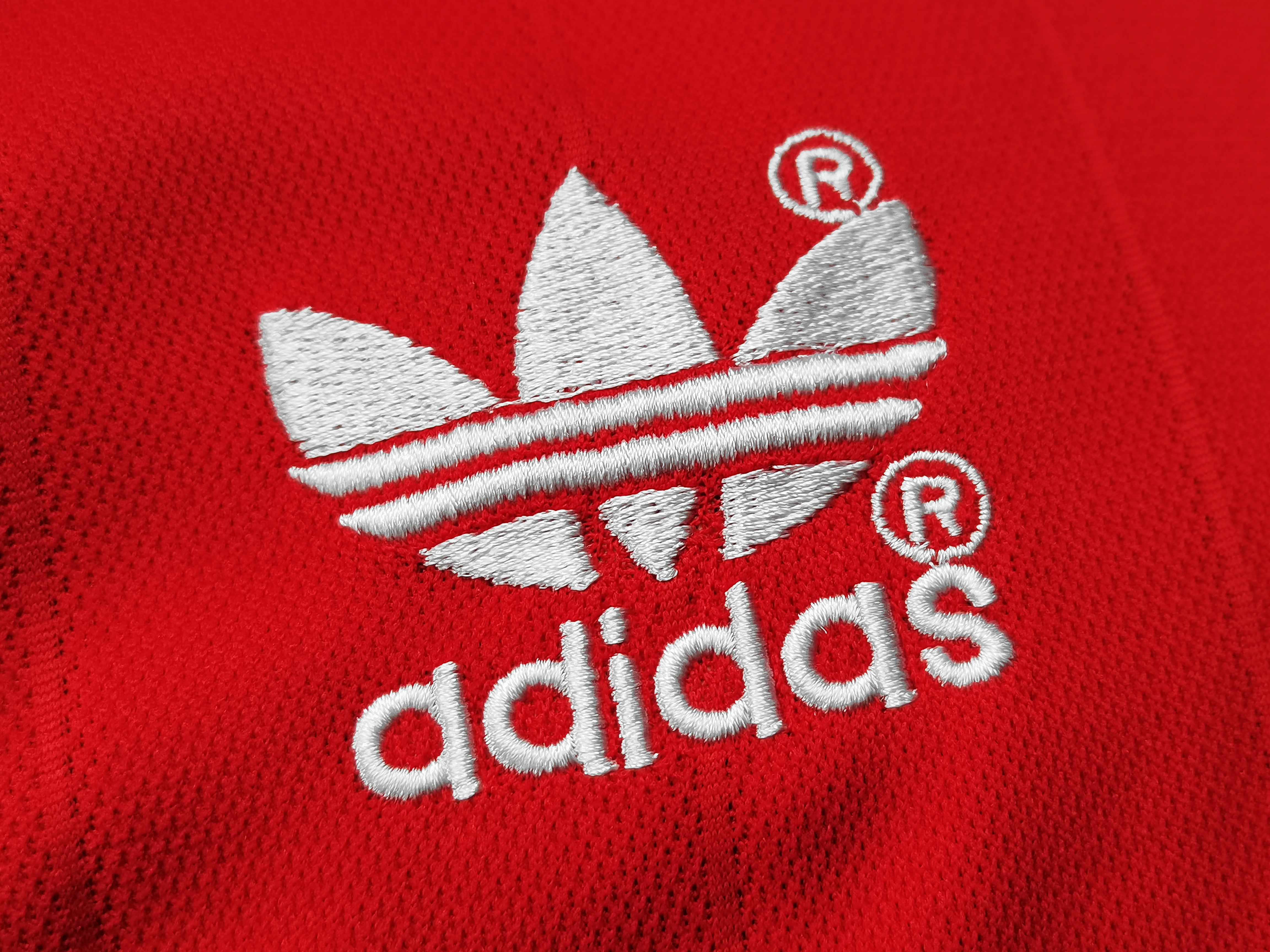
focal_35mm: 41
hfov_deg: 45.8
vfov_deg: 35.1
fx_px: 1504
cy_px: 476
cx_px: 635
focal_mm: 5.58
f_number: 1.8
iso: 125
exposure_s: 1/50
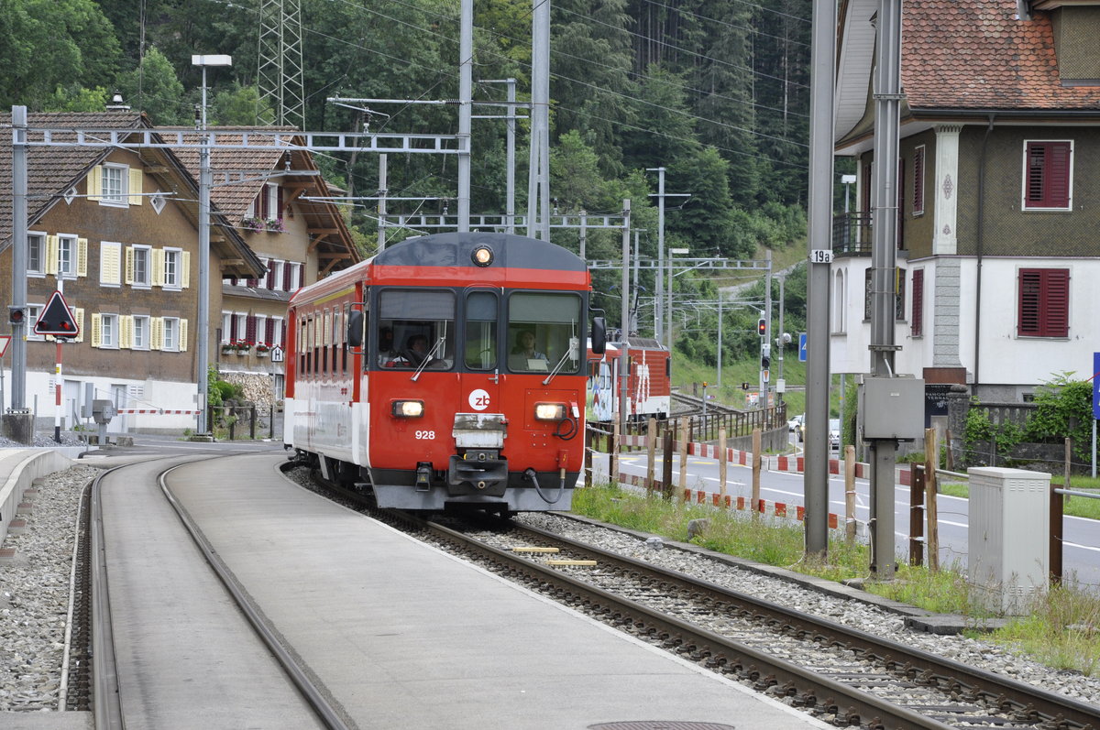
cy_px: 365
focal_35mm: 128
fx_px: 3891
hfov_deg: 16.1
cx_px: 550
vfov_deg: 10.7
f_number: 10
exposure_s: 1/400
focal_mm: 85
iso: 640
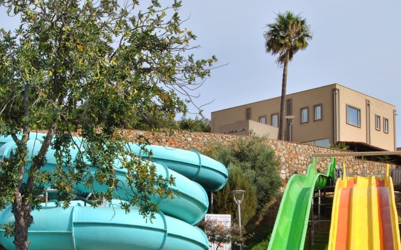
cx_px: 178
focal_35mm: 67
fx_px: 732
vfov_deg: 19.1
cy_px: 223
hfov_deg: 30.6
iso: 100
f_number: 8
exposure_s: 1/250
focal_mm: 24
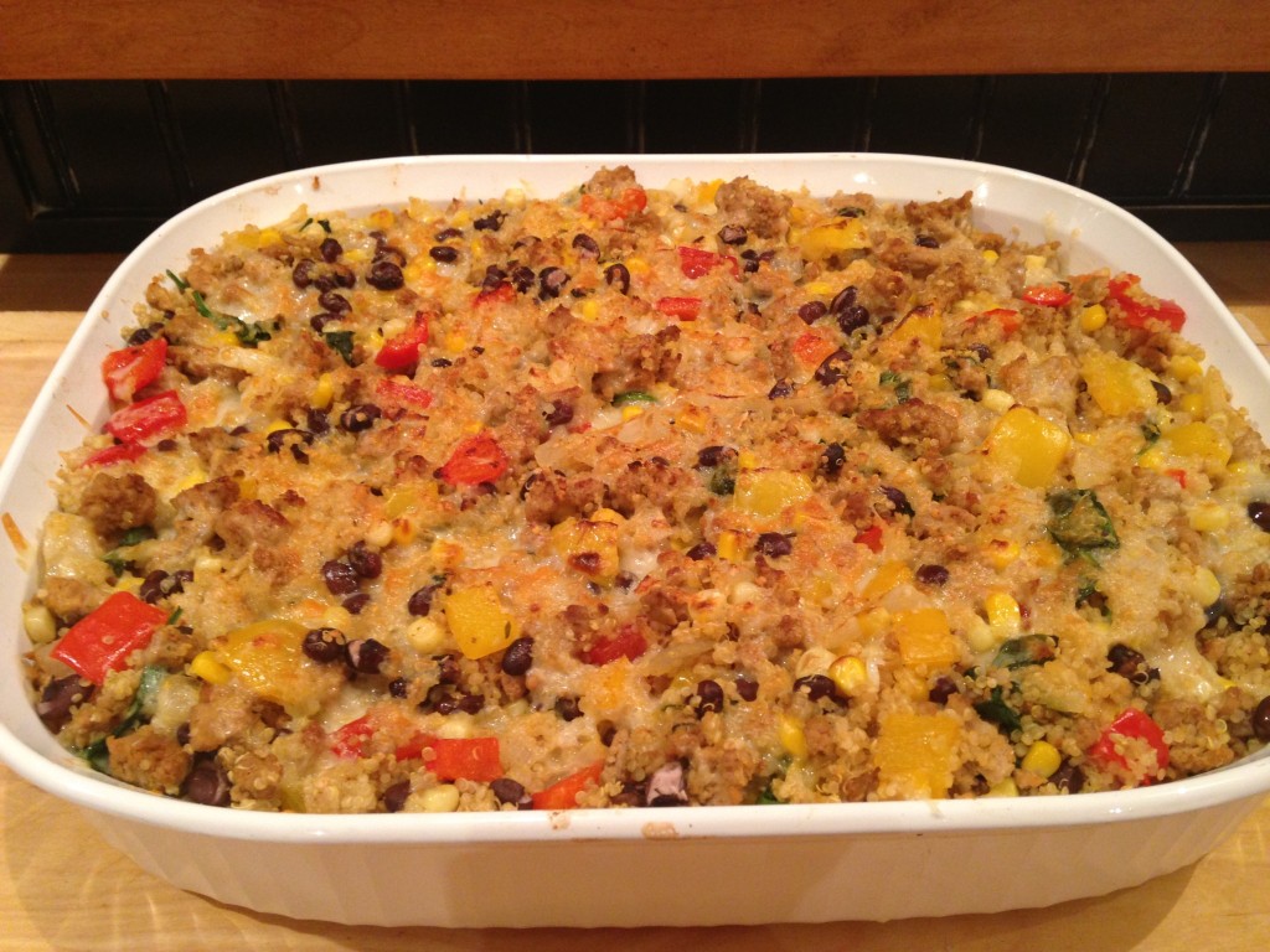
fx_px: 1211
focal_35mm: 33
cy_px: 476
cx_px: 635
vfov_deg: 42.9
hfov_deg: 55.4
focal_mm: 4.12
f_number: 2.4
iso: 160
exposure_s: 1/20
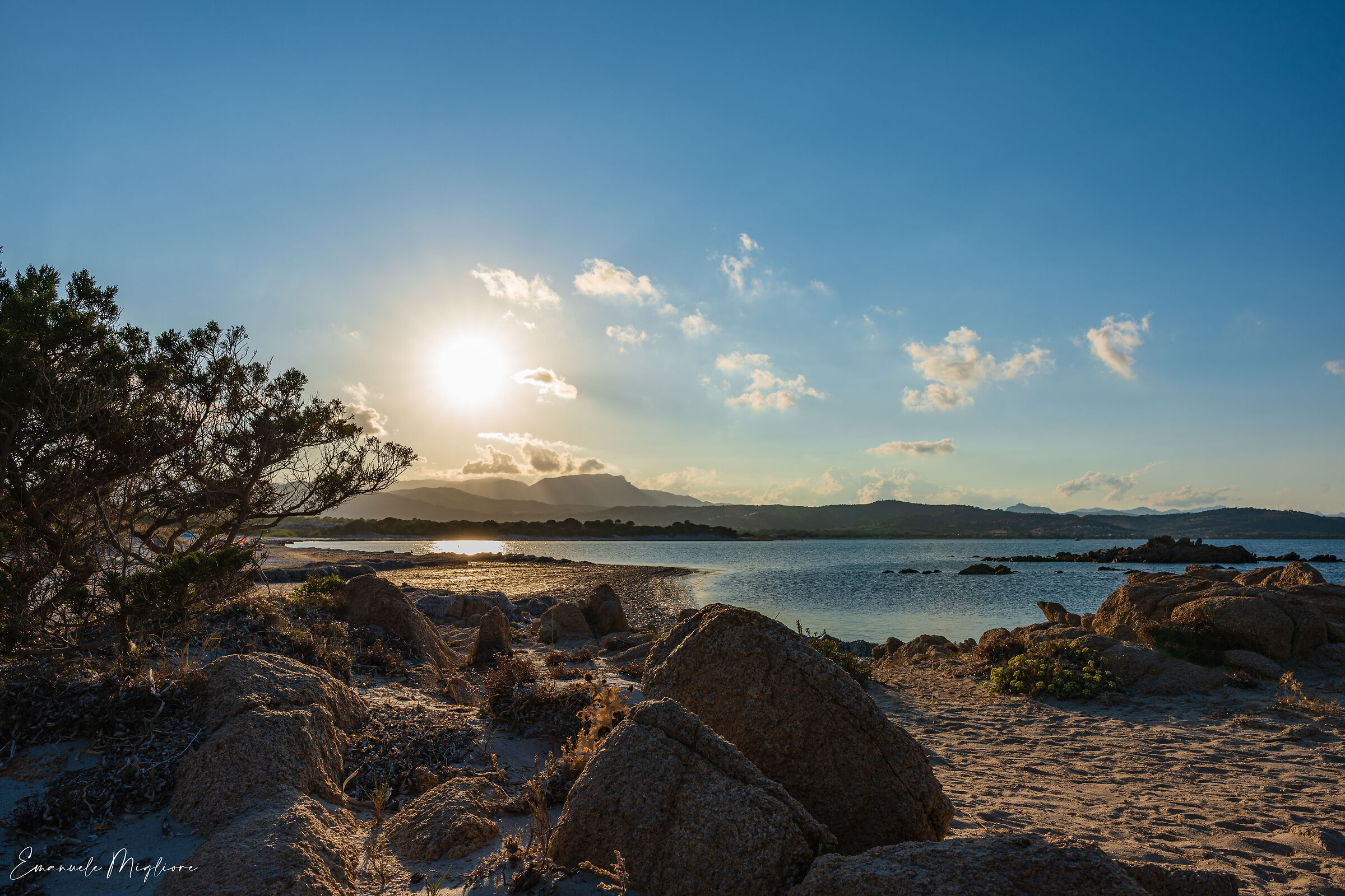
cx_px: 672
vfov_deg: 53.1
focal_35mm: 24
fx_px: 897
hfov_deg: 73.7
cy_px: 448
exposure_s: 1/250
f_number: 11
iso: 100
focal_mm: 24
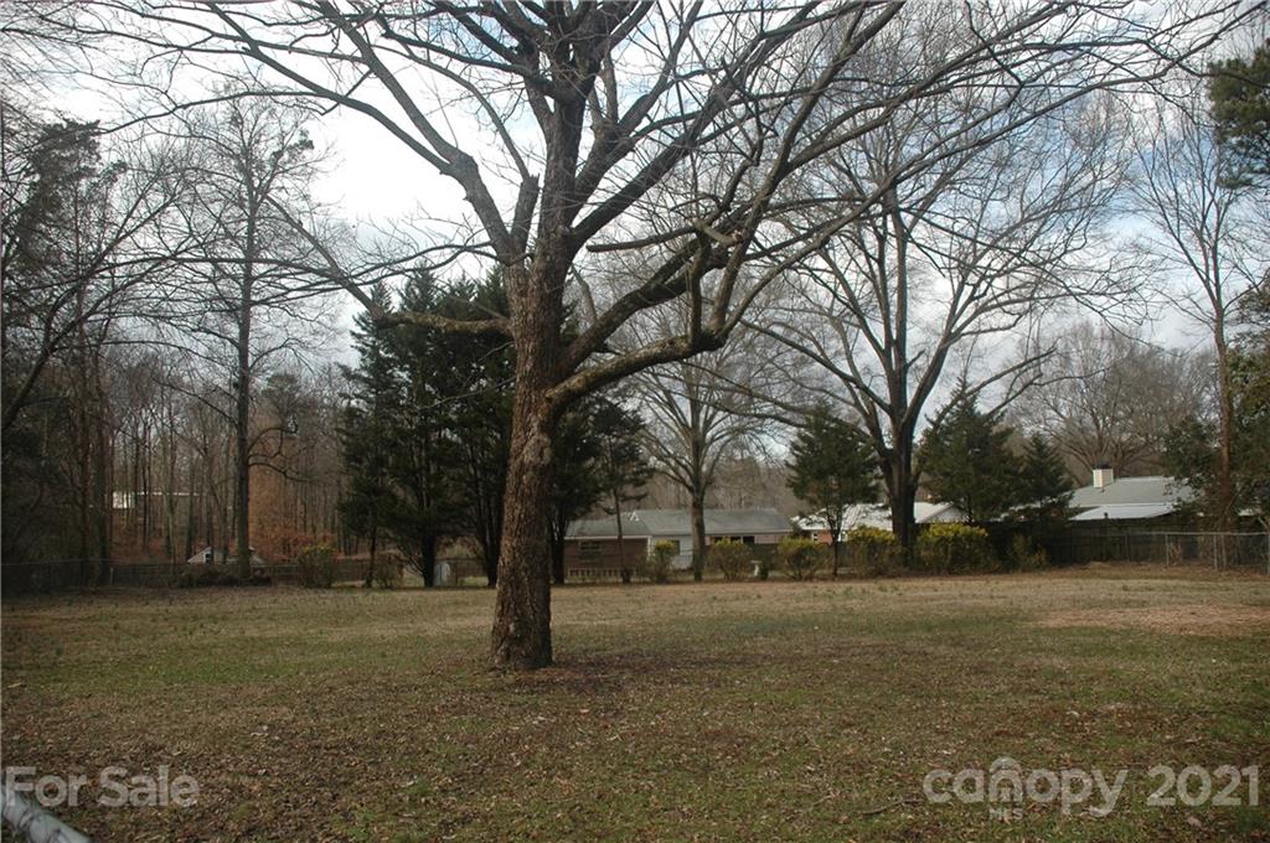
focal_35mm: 30
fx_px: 1057
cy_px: 422
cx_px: 635
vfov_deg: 43.5
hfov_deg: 62.0
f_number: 3.8
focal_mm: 20
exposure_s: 1/1000
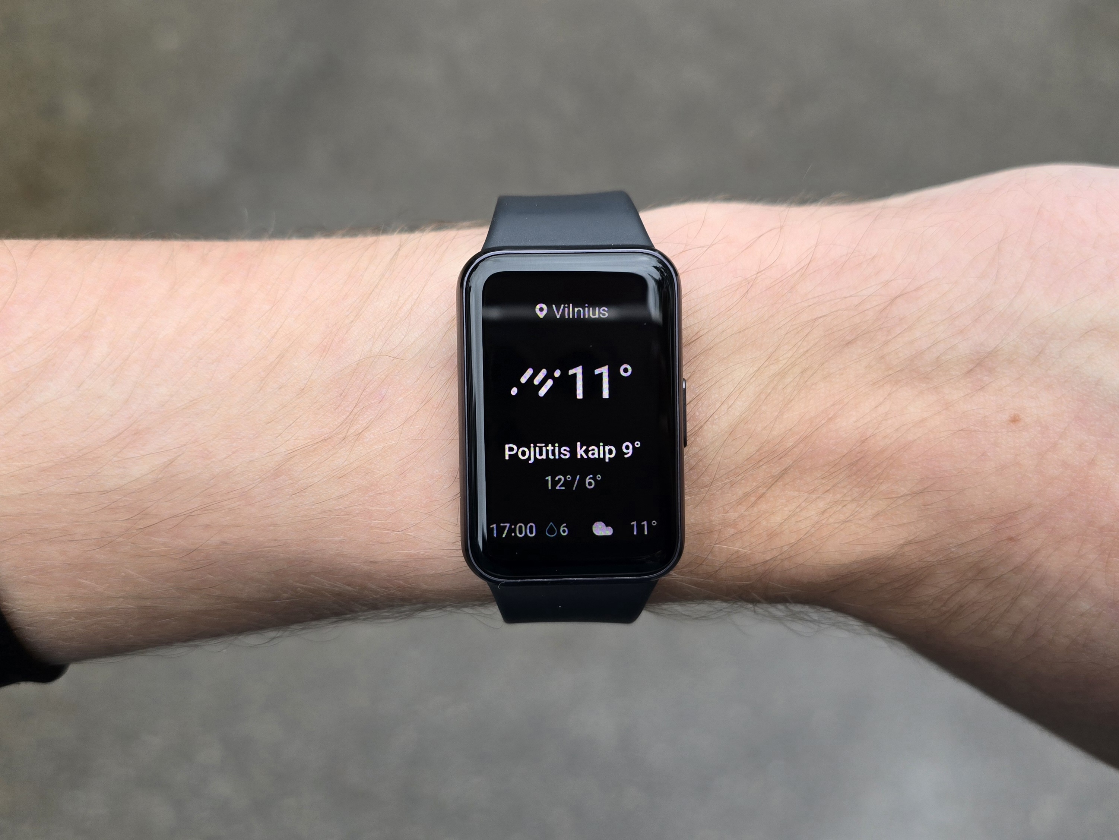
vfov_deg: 58.9
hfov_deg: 73.9
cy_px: 420
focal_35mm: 23
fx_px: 744
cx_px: 560
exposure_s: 1/182
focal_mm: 6.3
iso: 32
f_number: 1.7
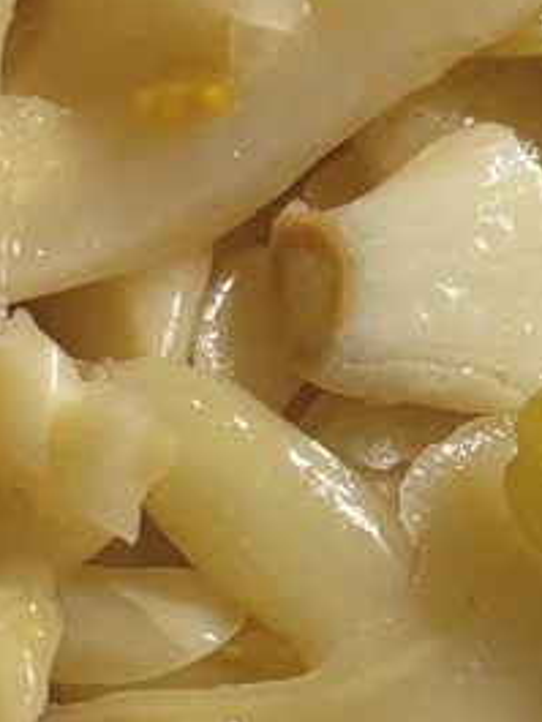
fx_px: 5444
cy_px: 618
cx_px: 637
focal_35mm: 261
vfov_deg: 7.6
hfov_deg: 5.7
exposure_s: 1/50
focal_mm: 6.76
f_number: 1.78
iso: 64
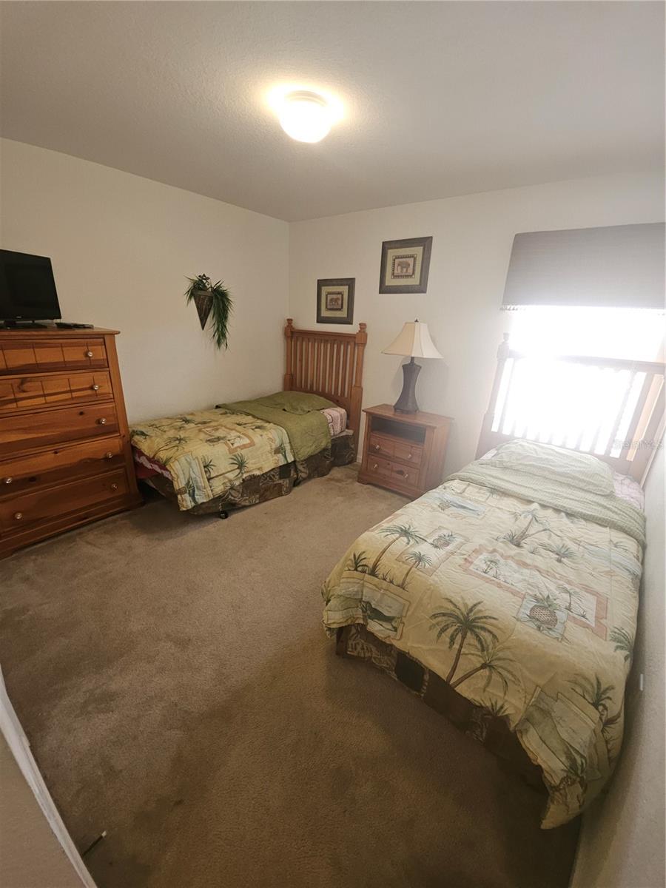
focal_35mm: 13
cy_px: 444
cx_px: 333
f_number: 2.2
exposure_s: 1/60
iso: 125
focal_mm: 1.7
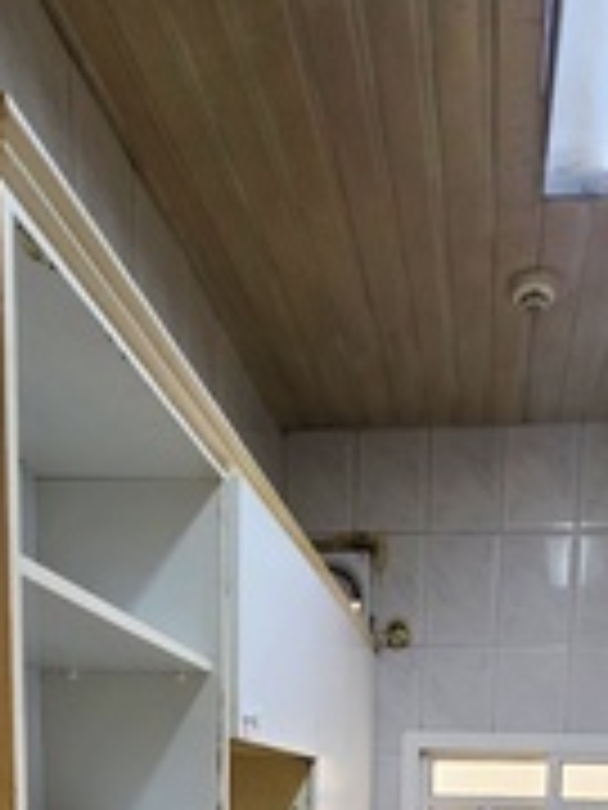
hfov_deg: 42.2
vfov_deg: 42.3
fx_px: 773
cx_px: 417
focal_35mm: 33
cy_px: 911
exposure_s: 1/50.3
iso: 500
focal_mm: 2.2
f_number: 1.9
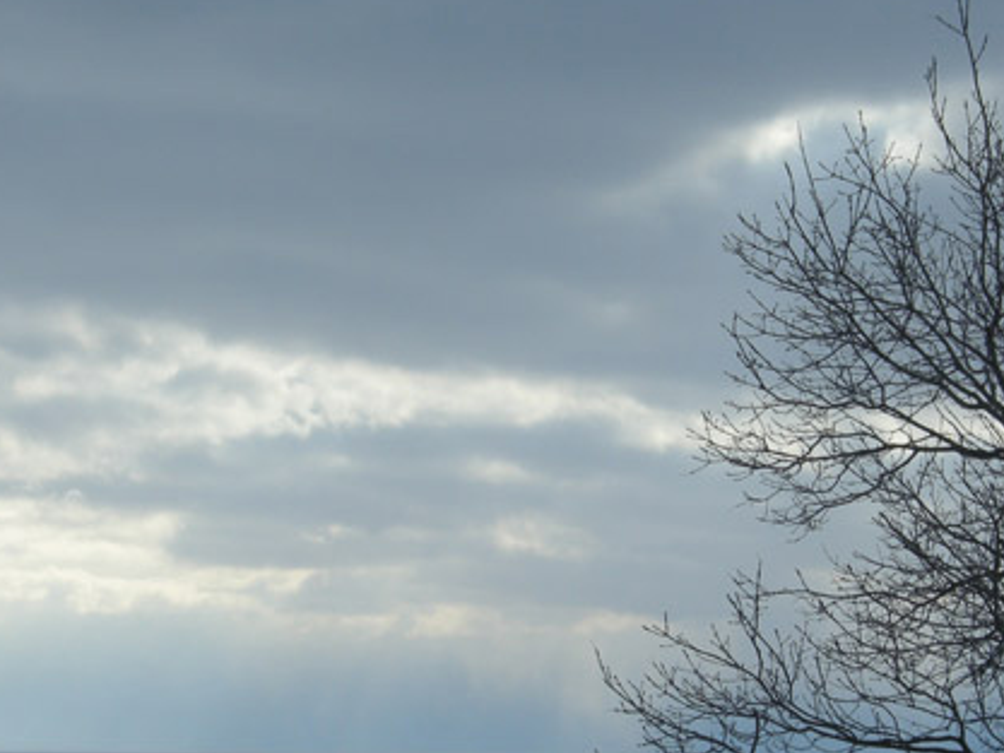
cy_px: 496
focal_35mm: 142
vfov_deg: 10.4
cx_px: 525
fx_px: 4120
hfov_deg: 13.9
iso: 64
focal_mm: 15.7
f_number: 6.1
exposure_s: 1/484
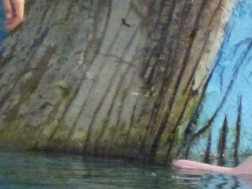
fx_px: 8887
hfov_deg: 1.6
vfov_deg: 1.2
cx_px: 340
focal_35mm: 1221
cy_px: 187
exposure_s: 1/400
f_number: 5.9
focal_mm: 68.8
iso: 1600
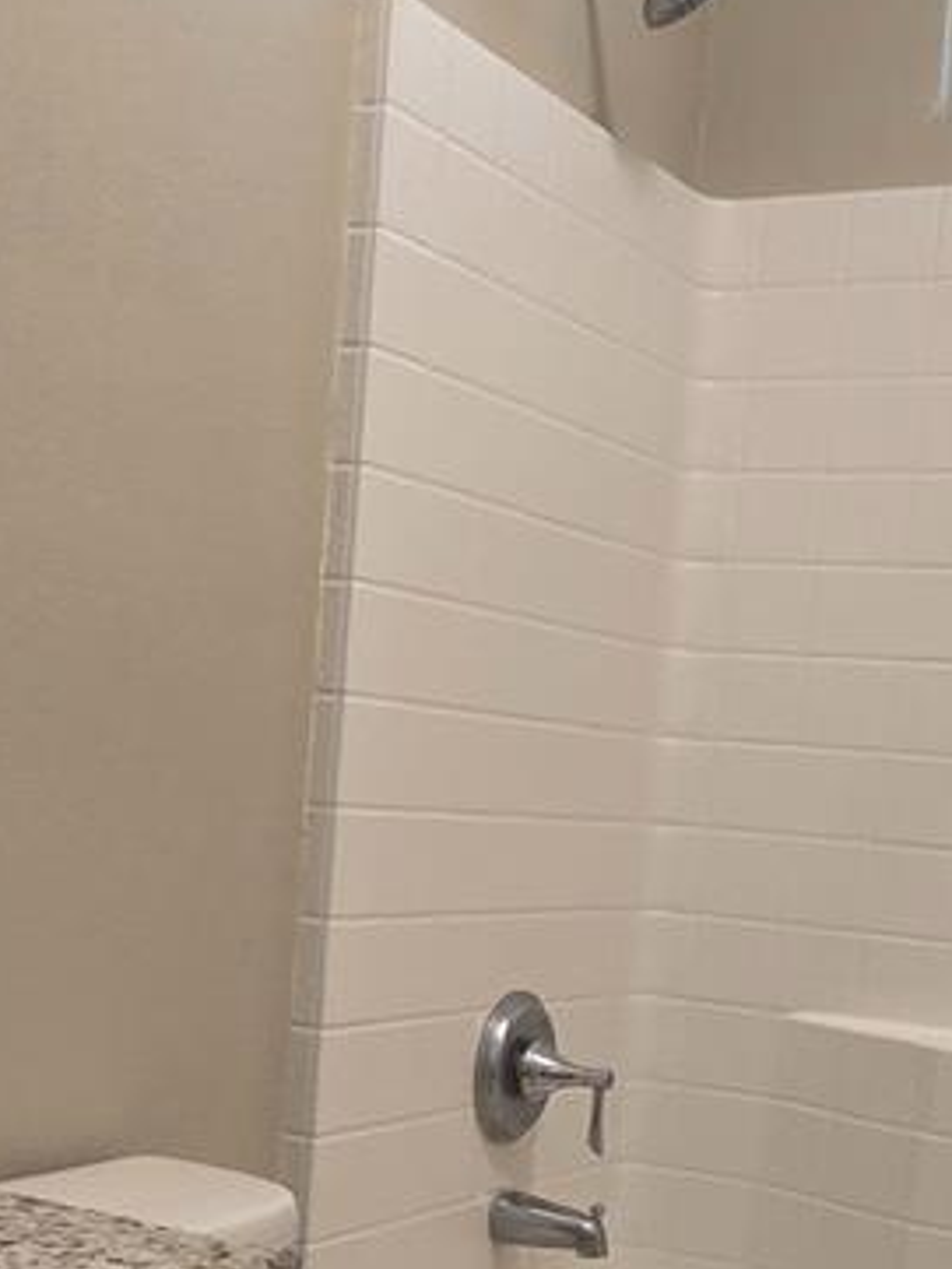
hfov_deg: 27.0
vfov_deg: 33.9
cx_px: 413
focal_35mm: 54
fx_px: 1979
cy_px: 1100
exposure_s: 1/60
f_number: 2.2
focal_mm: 2.2
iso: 200
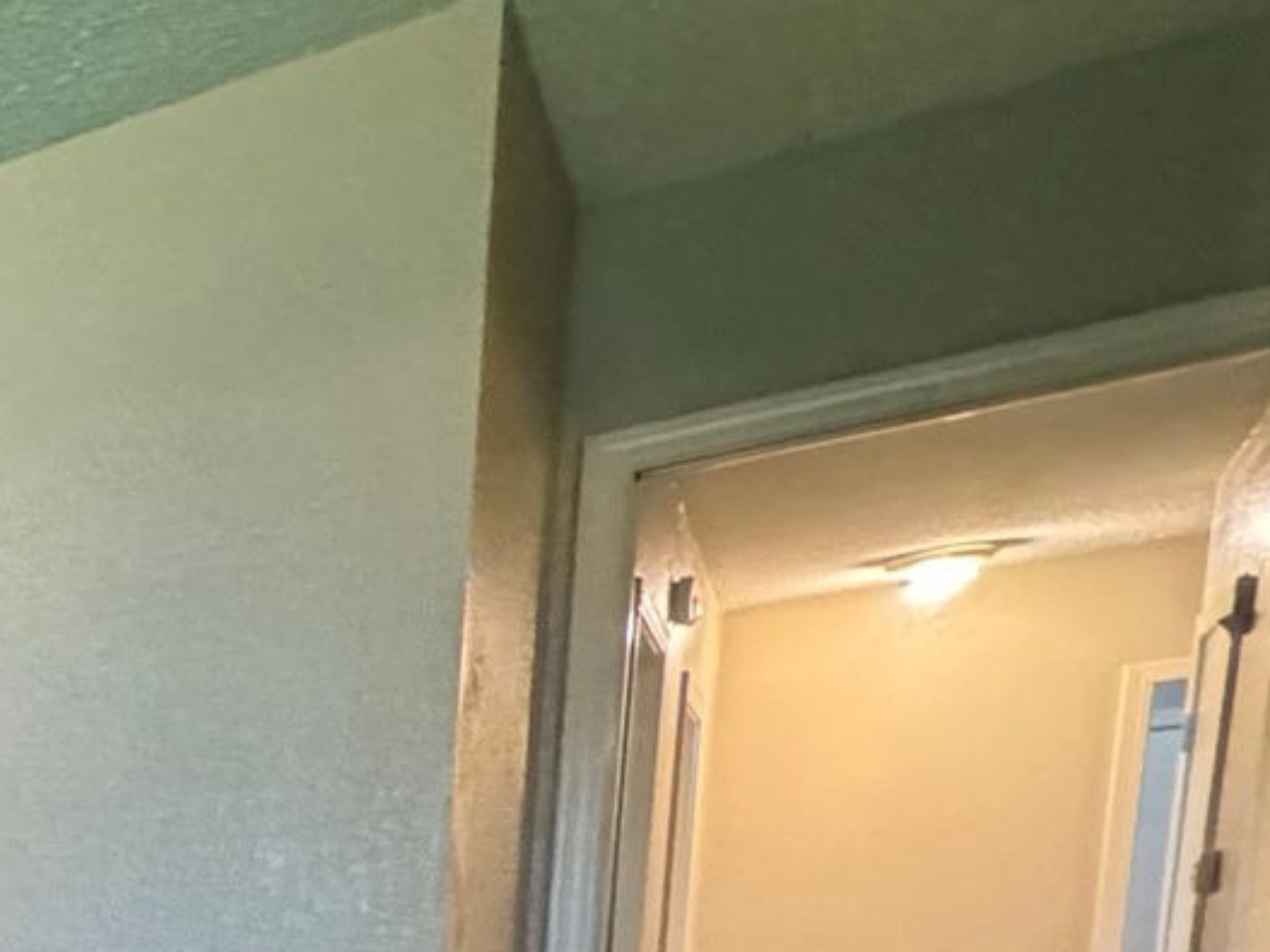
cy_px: 1400
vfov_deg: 23.3
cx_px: -1029
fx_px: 1871
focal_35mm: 51
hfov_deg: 22.1
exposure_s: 1/60
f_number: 2.2
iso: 800
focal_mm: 2.22
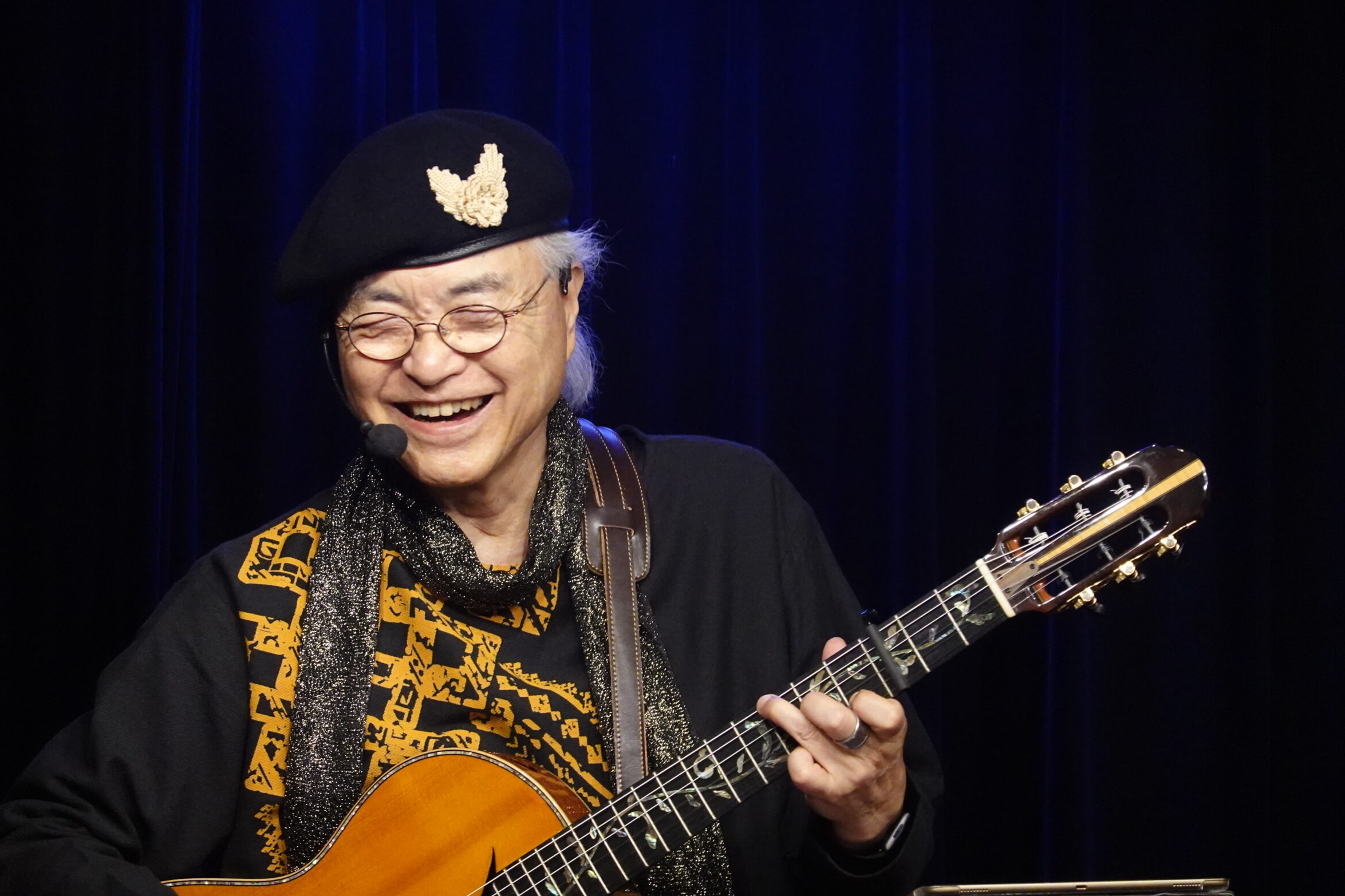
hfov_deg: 9.4
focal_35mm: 218
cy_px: 481
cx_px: 642
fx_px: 8144
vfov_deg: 6.3
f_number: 4.5
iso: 2000
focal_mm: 72
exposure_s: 1/100
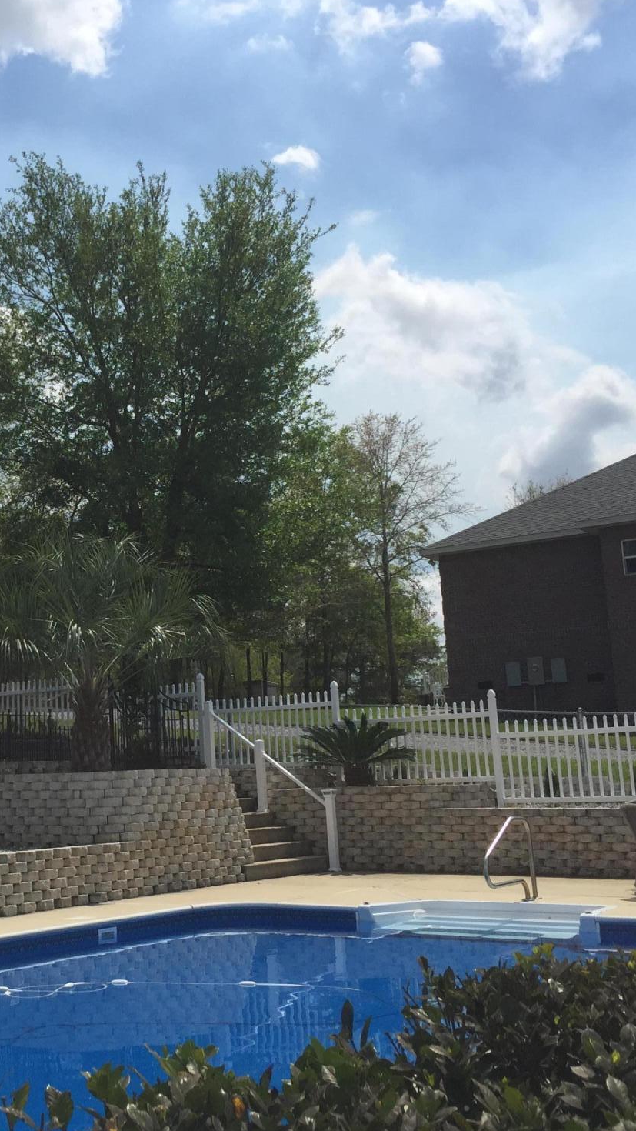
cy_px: 570
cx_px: 78
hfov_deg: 26.9
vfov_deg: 47.4
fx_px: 1289
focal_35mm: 43
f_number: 2.2
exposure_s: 1/5650
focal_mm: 4.15
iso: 32
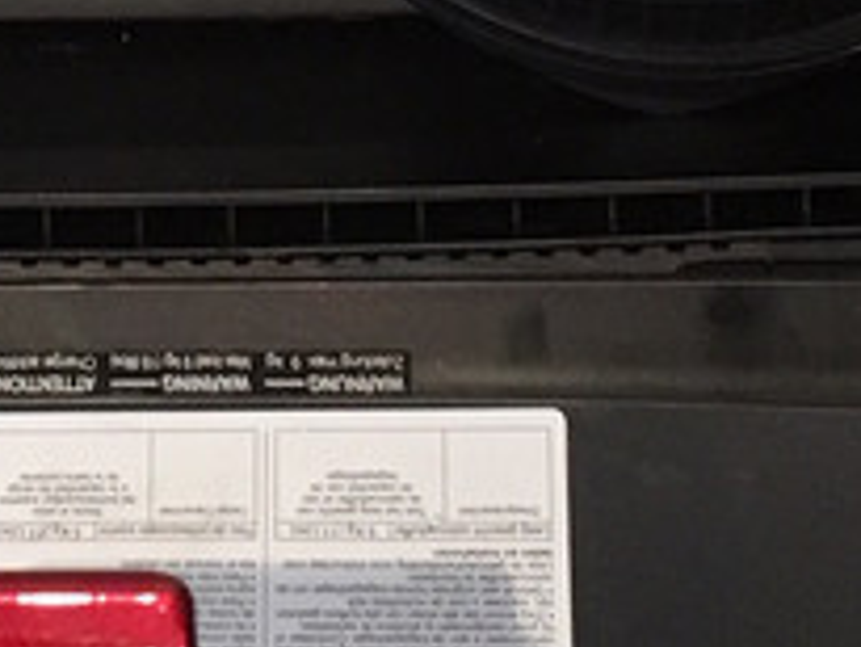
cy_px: -227
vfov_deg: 9.6
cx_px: 128
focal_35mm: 151
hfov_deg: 13.0
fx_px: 3758
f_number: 2.2
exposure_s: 1/33
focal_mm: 4.15
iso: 200
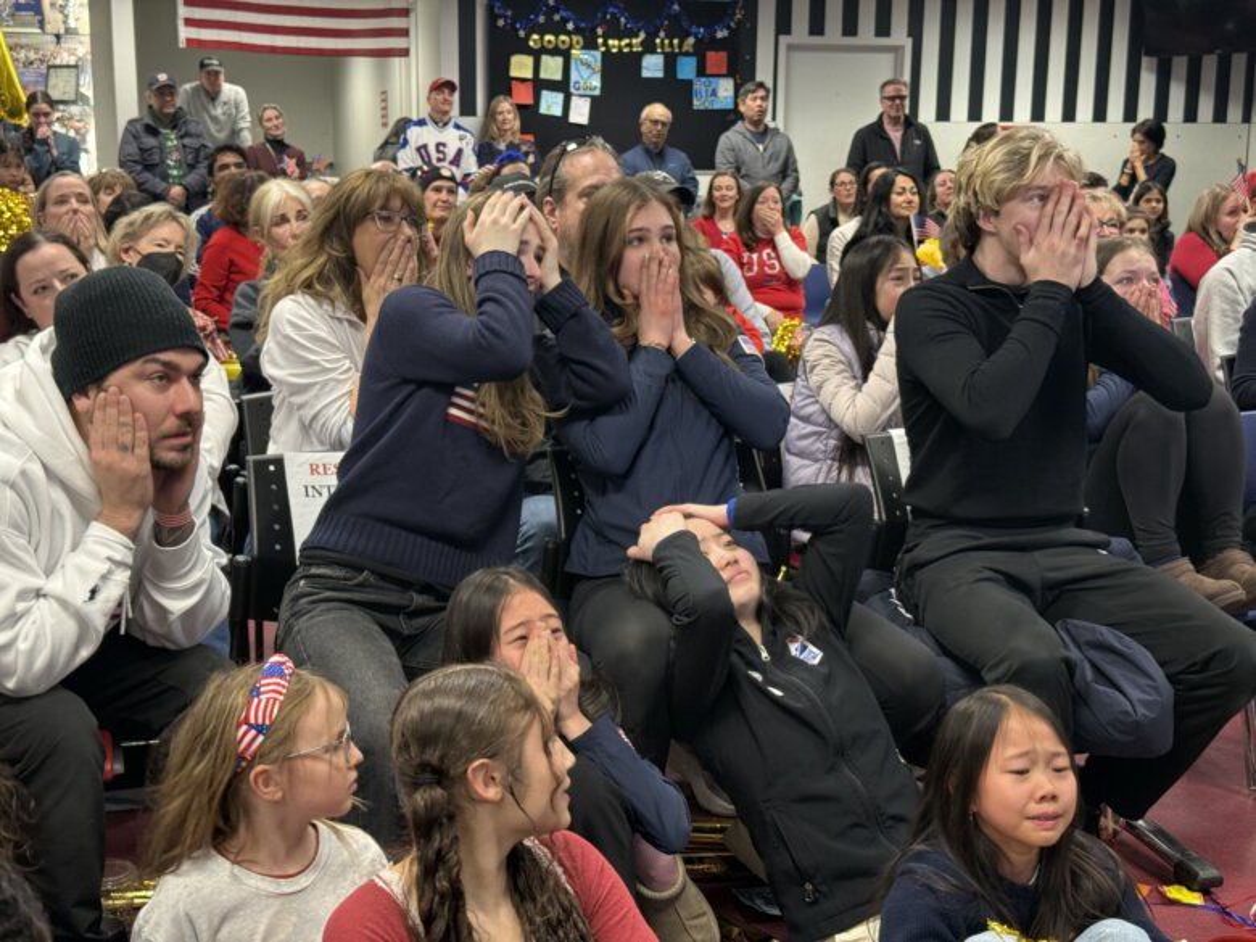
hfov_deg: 39.7
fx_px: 1742
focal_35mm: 48
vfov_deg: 30.3
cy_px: 471
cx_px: 628
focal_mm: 6.76
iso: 125
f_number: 1.78
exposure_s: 1/60
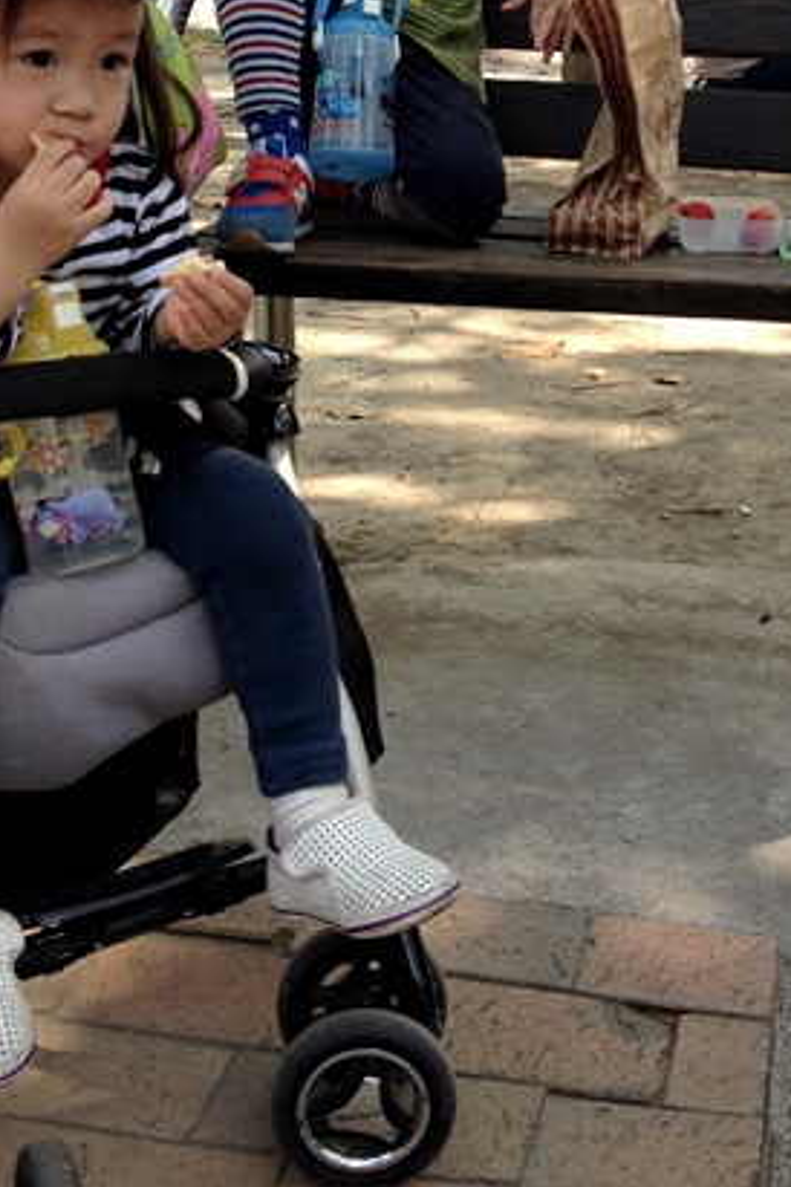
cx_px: 521
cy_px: 237
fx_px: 2043
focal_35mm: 62
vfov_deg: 31.5
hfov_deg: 21.8
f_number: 2.4
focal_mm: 4.28
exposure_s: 1/284
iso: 50
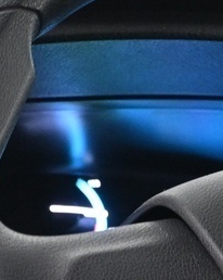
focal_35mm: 278
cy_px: 308
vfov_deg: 6.9
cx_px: 332
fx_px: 2300
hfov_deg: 5.5
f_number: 5
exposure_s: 1/13
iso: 1600
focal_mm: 31.5
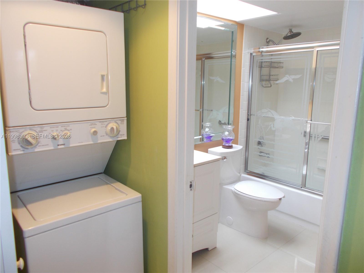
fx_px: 273
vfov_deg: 53.1
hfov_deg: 67.3
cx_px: 182
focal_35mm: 26
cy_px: 136
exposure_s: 1/15
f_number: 3.2
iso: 80
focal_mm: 4.6
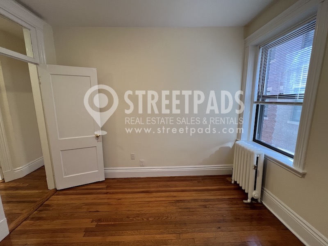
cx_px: 164
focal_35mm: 13
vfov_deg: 89.9
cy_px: 123
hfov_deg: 106.2
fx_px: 123
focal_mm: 1.57
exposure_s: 1/120
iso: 160
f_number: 1.8
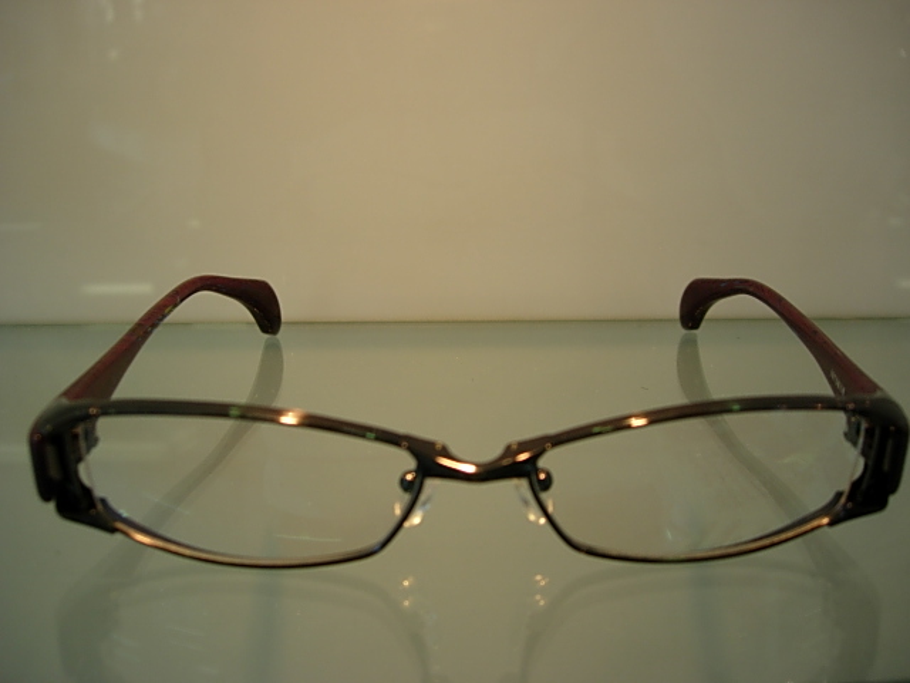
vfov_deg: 37.7
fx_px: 999
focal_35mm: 38
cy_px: 342
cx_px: 455
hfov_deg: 49.0
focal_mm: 7.8
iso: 64
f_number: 2.8
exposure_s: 1/136
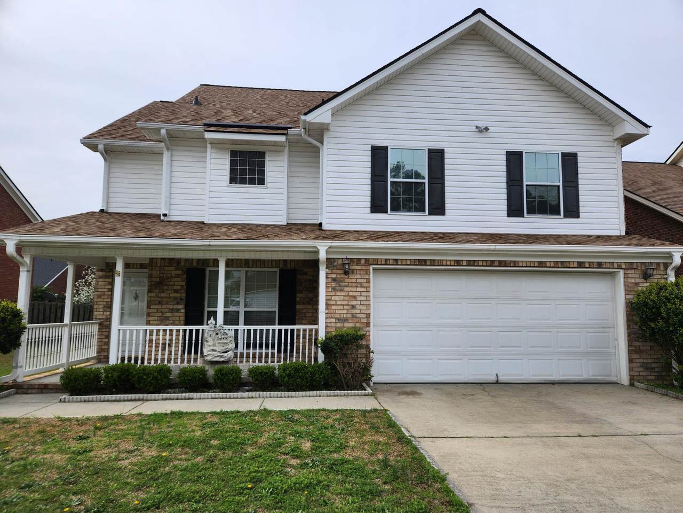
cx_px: 342
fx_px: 454
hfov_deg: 73.9
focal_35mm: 23
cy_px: 256
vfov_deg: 58.9
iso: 20
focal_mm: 5.4
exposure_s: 1/1422
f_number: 1.8
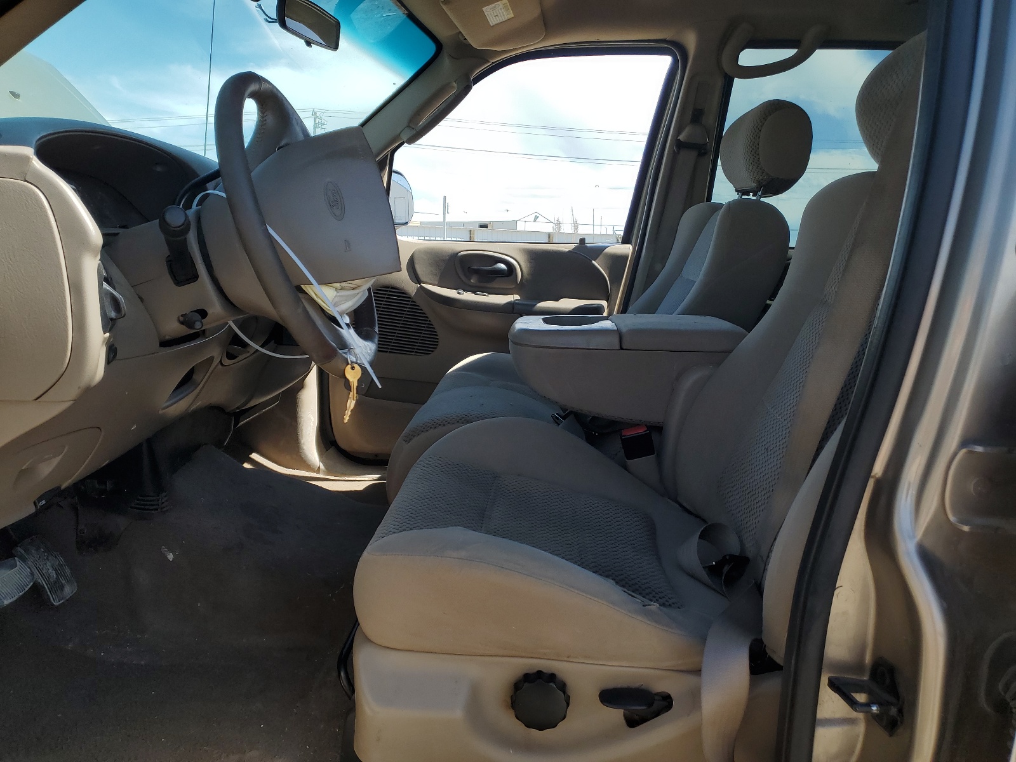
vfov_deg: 53.1
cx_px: 508
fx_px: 763
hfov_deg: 67.3
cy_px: 381
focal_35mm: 26
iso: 50
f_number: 1.5
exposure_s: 1/1667
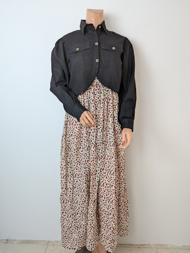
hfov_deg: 56.9
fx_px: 175
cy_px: 126
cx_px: 95
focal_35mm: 24
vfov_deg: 71.5
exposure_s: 1/114
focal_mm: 6.81
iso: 30
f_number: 1.85
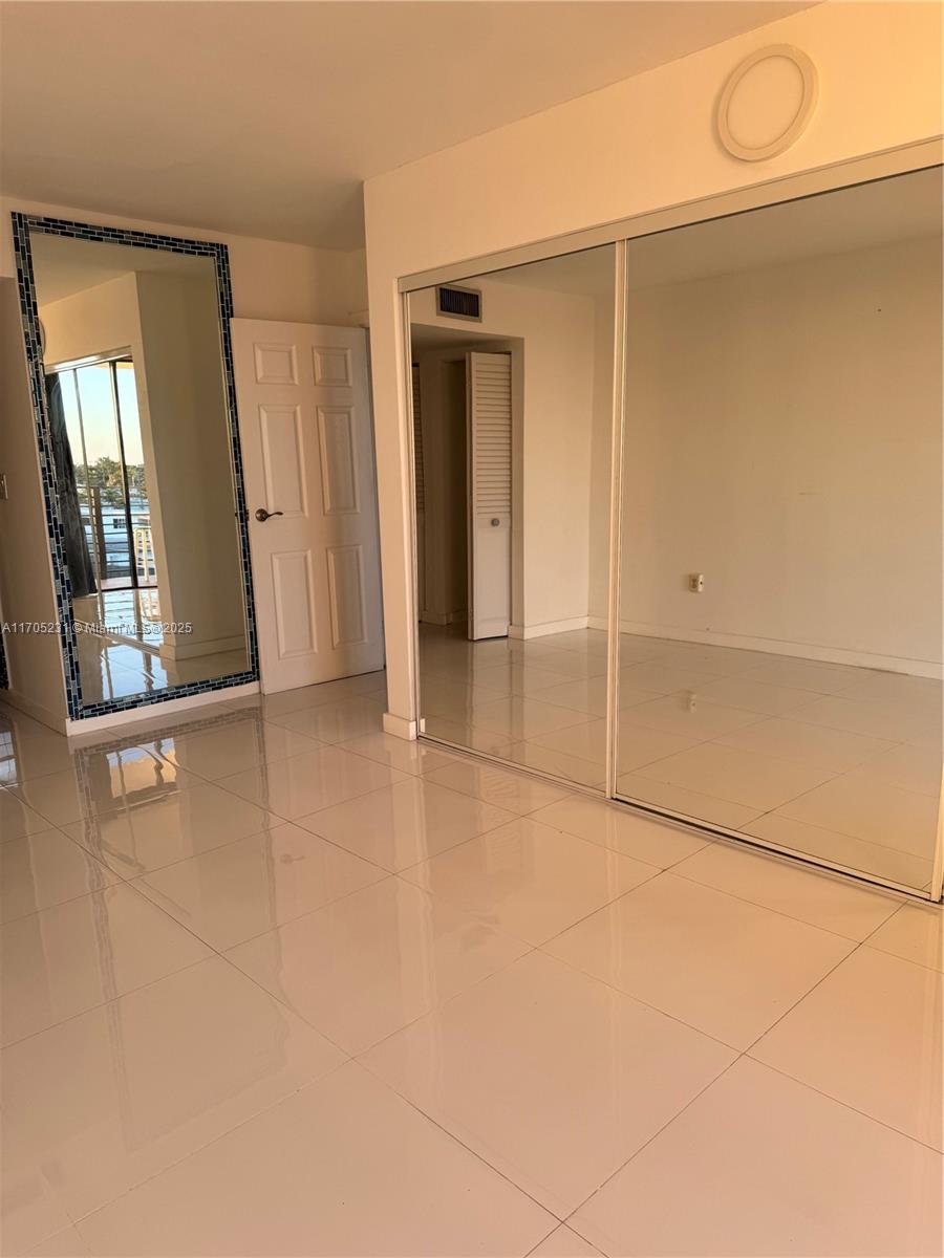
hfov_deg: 56.8
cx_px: 472
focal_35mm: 24
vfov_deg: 71.6
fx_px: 873
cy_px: 629
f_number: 1.78
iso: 80
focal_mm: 6.76
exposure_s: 1/166
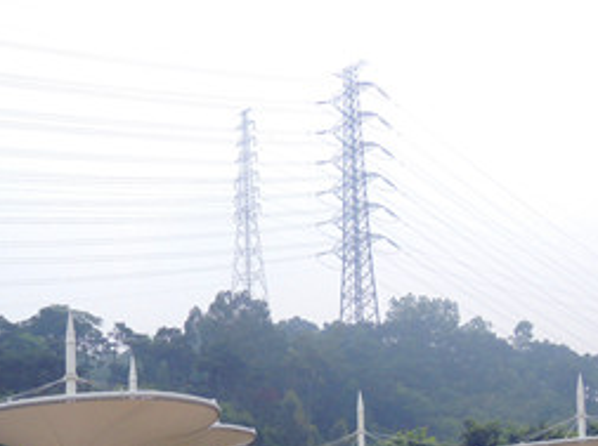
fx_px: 983
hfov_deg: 33.1
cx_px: 142
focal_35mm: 57
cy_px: 522
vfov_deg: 23.6
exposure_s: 1/800
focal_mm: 4.3
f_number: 2.8
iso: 100
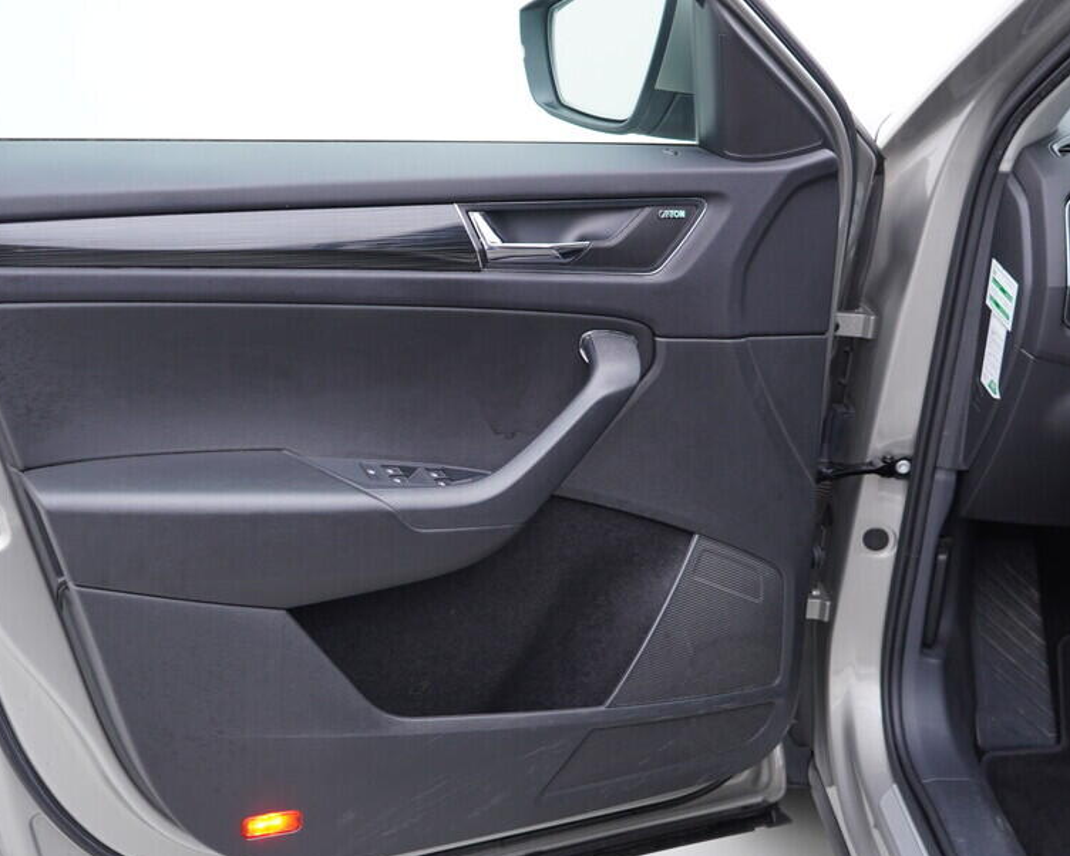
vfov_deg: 32.8
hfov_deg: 40.0
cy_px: 440
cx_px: 400
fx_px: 1457
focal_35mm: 46
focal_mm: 24
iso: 160
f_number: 2.8
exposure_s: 1/40
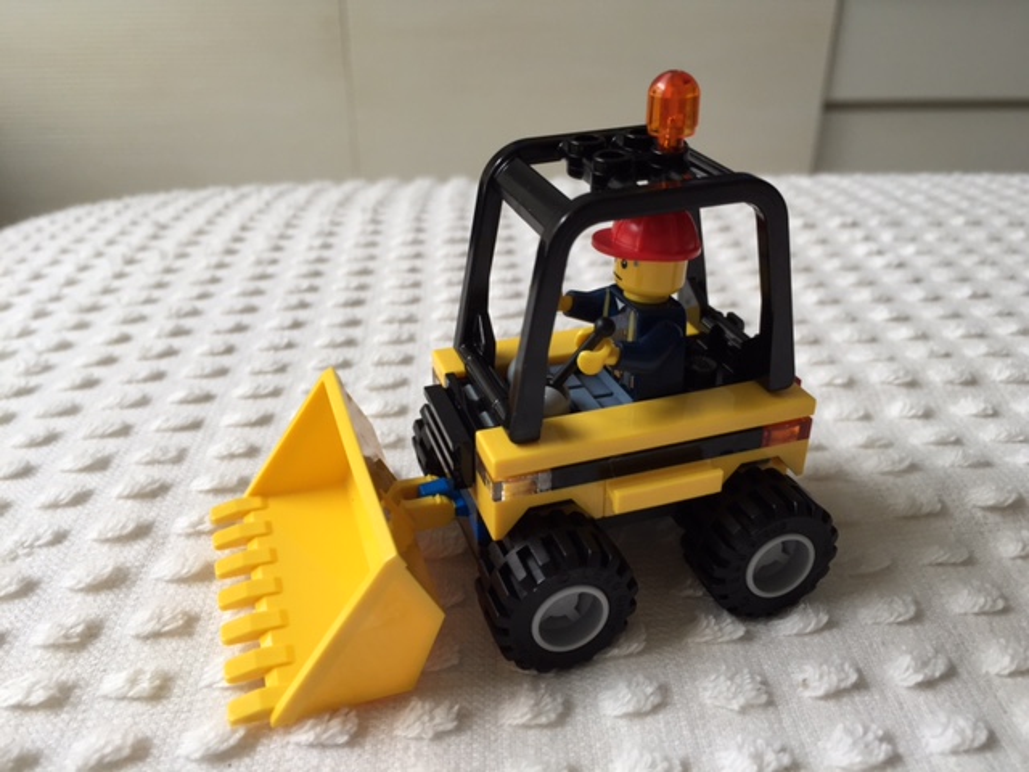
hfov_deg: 61.7
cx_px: 514
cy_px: 386
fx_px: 862
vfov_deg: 48.2
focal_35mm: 29
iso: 40
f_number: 2.2
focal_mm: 4.15
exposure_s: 1/60
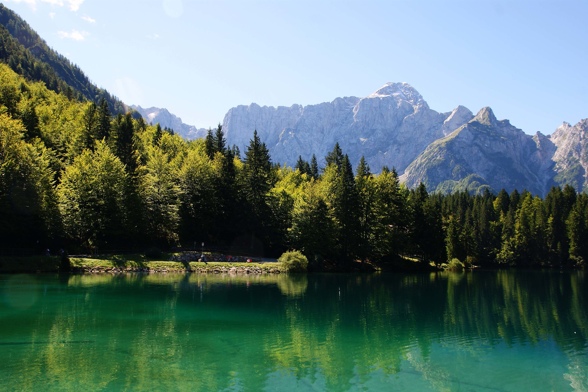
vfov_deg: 43.6
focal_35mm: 30
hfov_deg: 62.0
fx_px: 490
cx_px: 294
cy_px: 196
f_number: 8
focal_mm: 20
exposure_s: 1/100
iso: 100
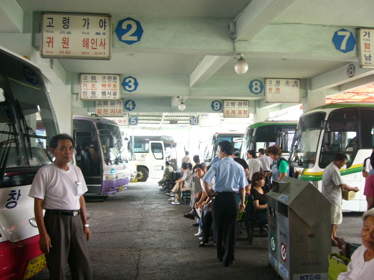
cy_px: 140
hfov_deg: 52.6
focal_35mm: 35
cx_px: 187
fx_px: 378
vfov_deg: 40.7
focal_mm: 5.8
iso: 150
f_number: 2.8
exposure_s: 1/40
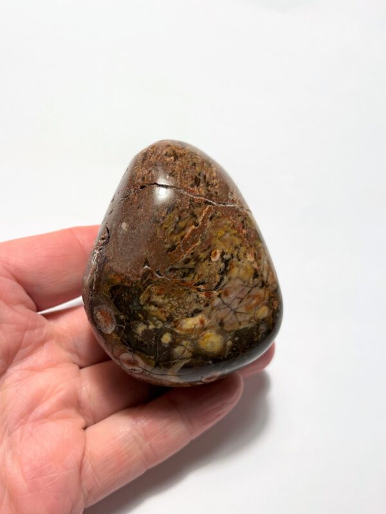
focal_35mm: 26
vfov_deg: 67.3
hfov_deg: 53.1
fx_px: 387
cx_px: 193
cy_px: 257
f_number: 1.6
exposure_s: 1/100
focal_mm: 5.1
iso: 80
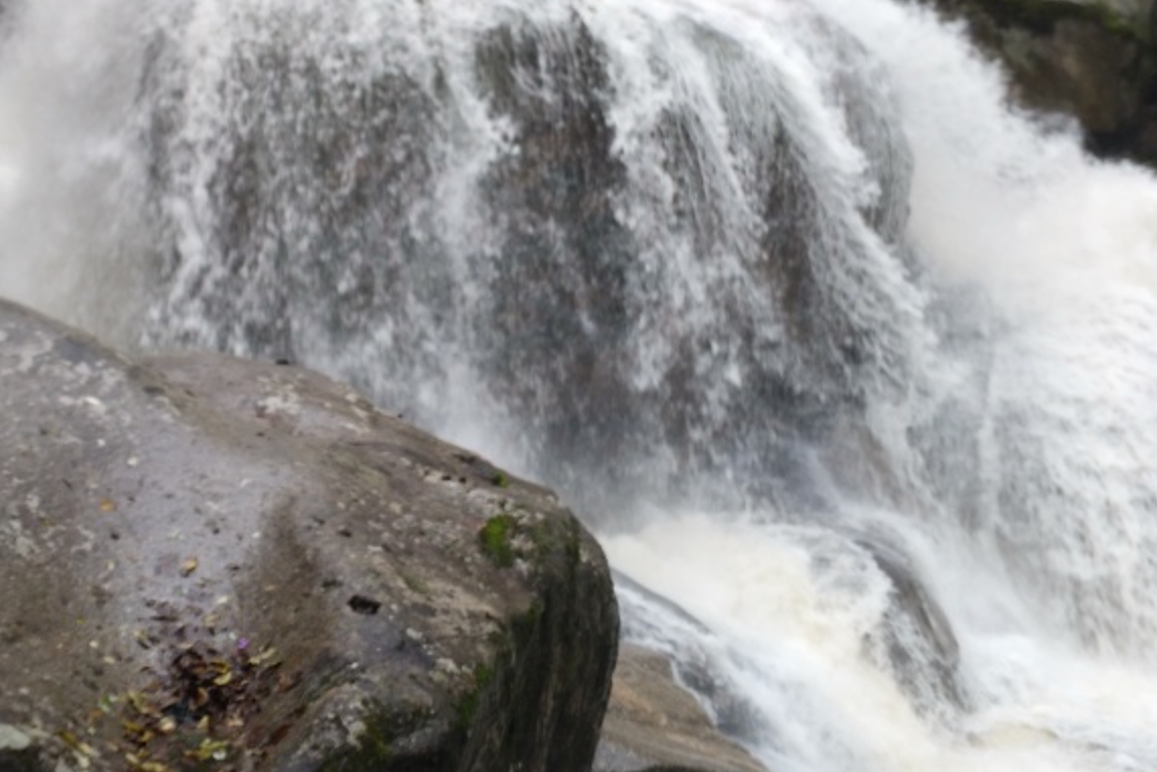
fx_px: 1318
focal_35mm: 41
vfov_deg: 31.9
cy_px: 170
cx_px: 413
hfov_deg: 46.8
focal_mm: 3.79
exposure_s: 1/100
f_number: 2
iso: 52
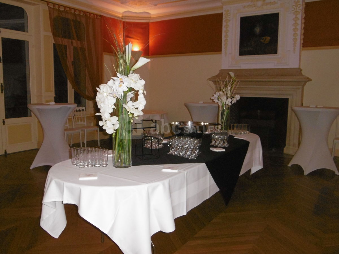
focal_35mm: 32
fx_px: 313
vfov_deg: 44.2
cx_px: 170
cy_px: 127
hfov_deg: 56.8
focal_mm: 5.8
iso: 400
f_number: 3.5
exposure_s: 1/60
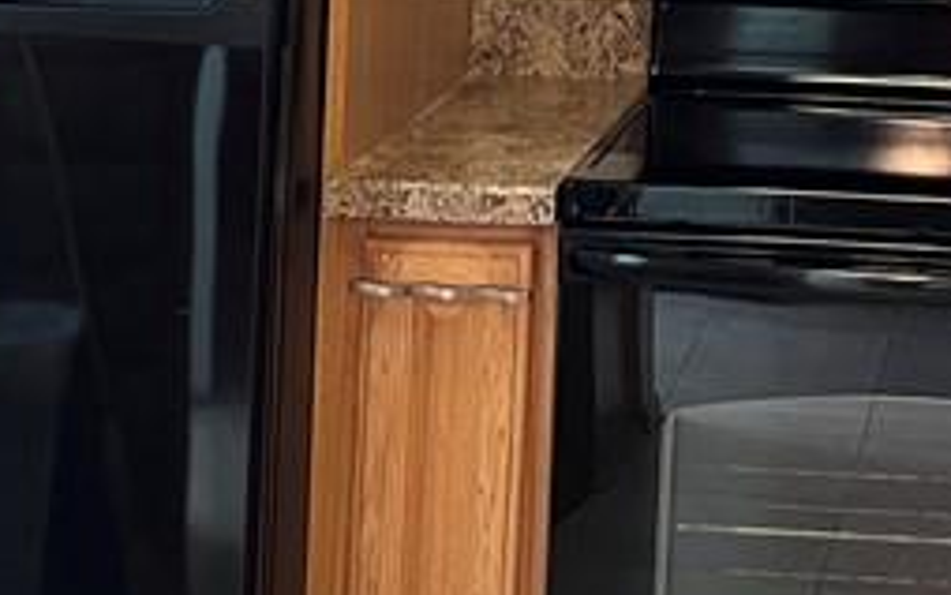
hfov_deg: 18.1
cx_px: 1037
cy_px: -374
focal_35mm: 111
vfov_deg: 11.2
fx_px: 2878
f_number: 1.6
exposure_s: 1/60
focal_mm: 5.1
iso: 160
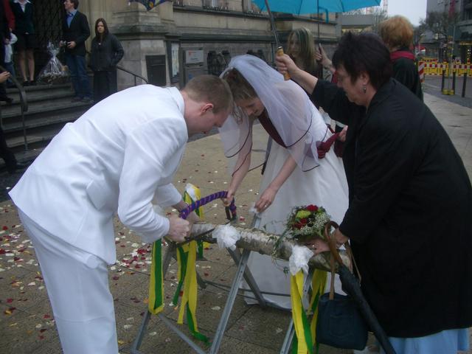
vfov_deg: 40.7
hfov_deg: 52.6
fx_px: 477
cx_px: 236
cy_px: 177
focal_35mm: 35
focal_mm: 5.8
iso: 50
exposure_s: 1/160
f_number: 2.6
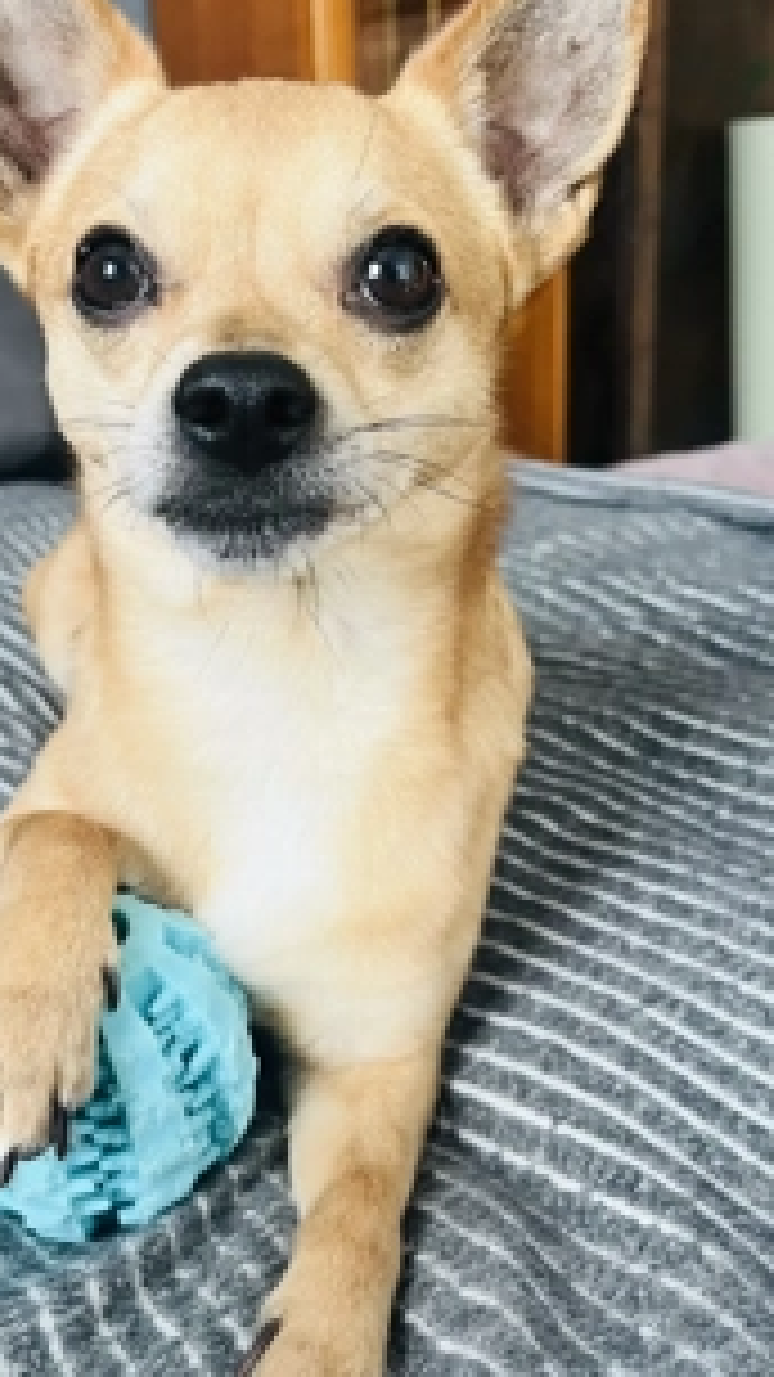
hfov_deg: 31.9
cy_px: 711
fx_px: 1351
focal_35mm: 37
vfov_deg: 54.0
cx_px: 310
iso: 160
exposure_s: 1/50
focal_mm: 5.1
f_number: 1.6
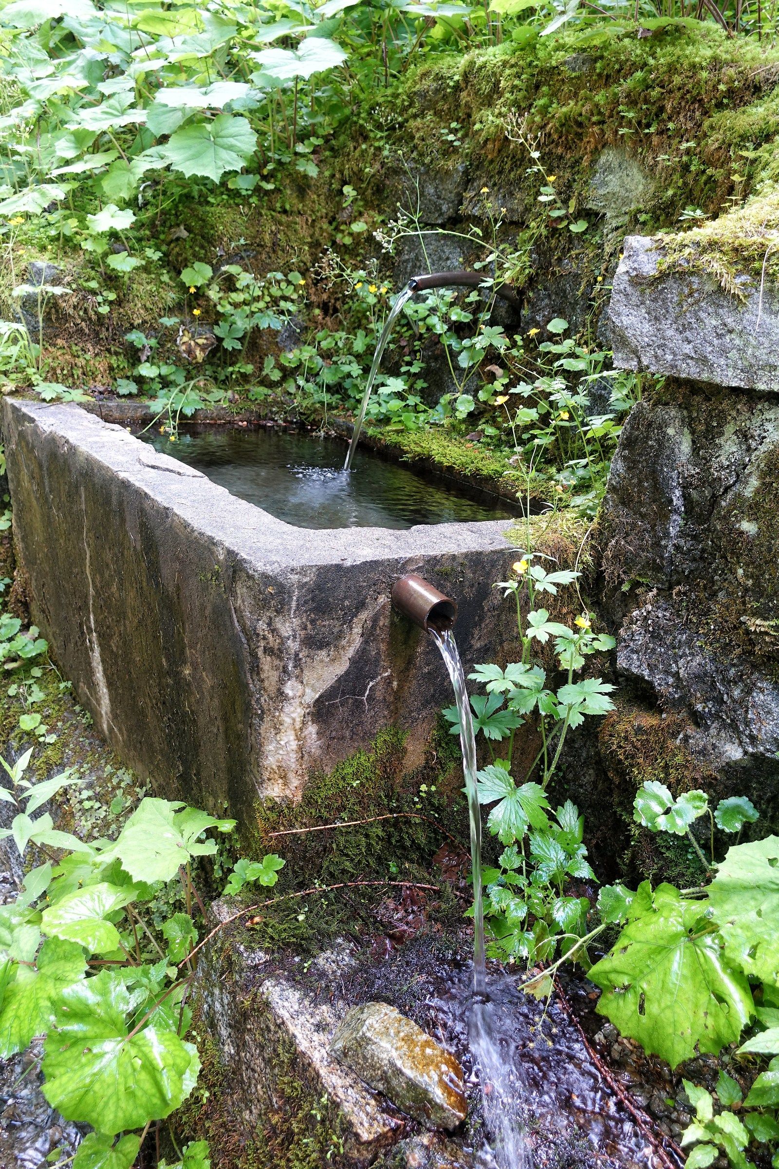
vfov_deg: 60.3
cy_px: 584
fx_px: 1006
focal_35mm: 31
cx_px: 390
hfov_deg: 42.3
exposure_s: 1/40
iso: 160
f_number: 2.5
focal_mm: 11.45
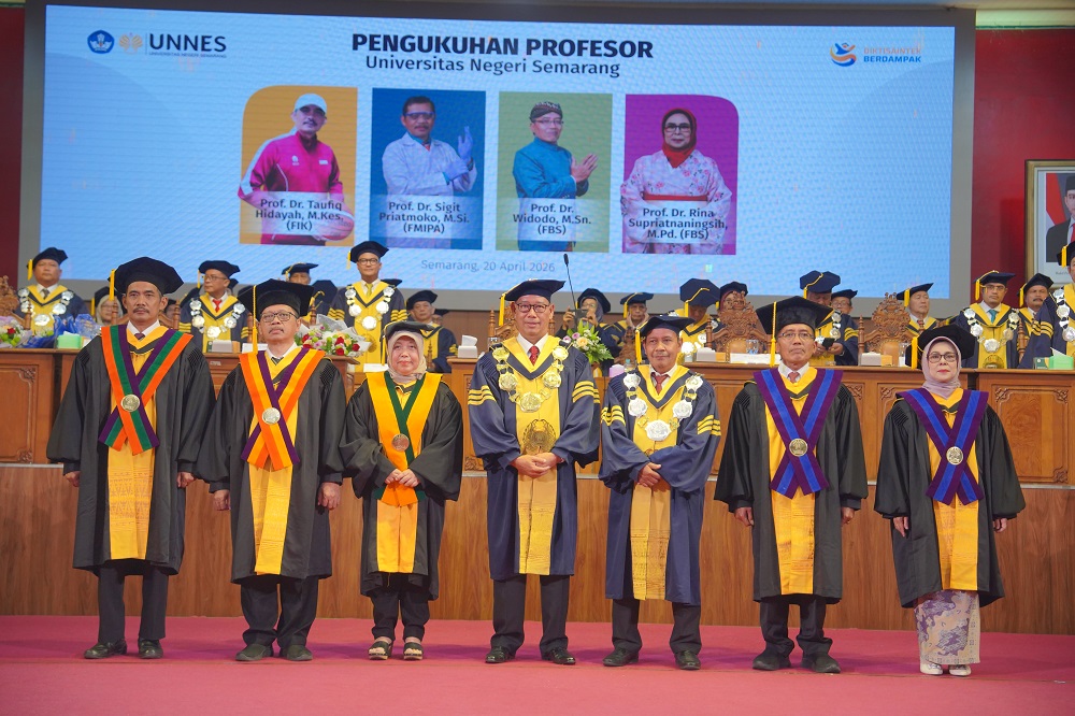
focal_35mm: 57
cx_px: 538
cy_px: 358
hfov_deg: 35.1
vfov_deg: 23.8
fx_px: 1701
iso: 2000
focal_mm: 57
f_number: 2.8
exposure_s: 1/80
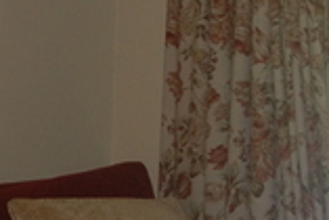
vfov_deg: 7.8
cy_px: 158
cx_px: -184
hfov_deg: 11.2
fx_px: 1610
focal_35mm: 176
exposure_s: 1/60
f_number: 3.5
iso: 200
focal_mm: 18
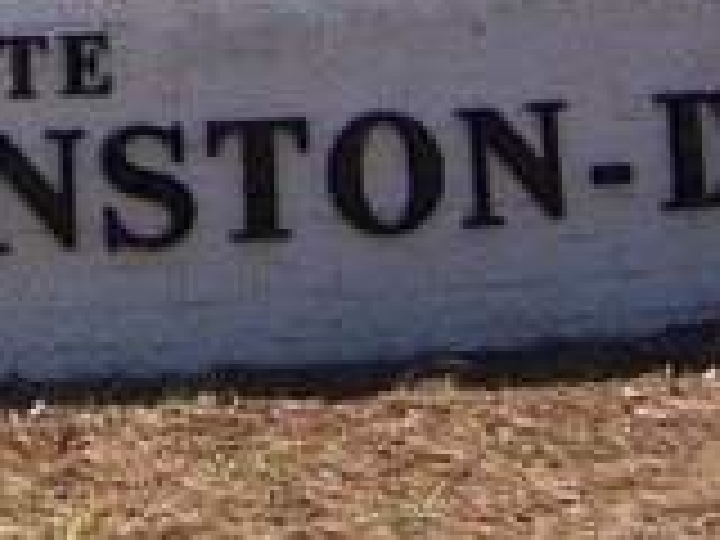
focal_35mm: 152
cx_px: -450
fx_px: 3162
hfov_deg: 12.2
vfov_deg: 9.2
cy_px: -526
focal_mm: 6.3
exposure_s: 1/1000
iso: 80
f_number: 2.8
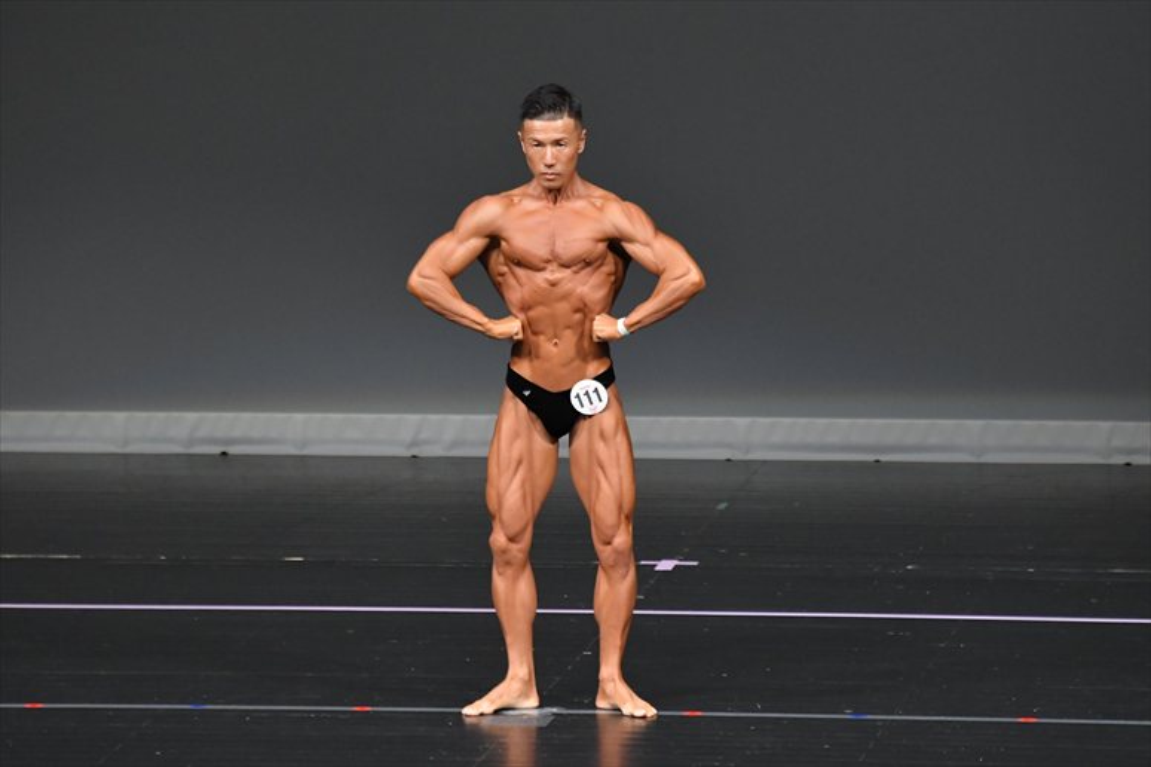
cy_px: 384
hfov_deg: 6.0
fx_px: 11025
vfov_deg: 4.0
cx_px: 576
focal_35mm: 345
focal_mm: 230
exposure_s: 1/400
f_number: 5.6
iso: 4000
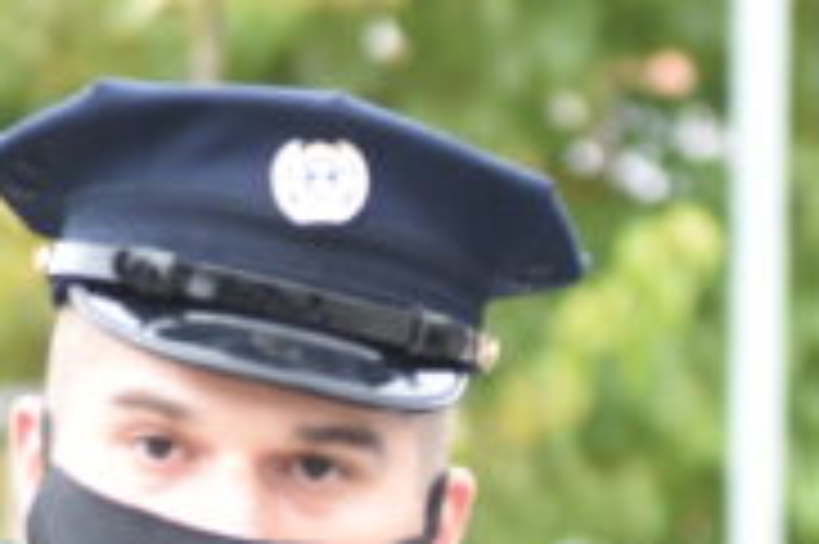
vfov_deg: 2.2
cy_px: 540
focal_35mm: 634
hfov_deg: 3.3
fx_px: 14410
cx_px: 927
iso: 800
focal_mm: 100
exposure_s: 1/320
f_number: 8
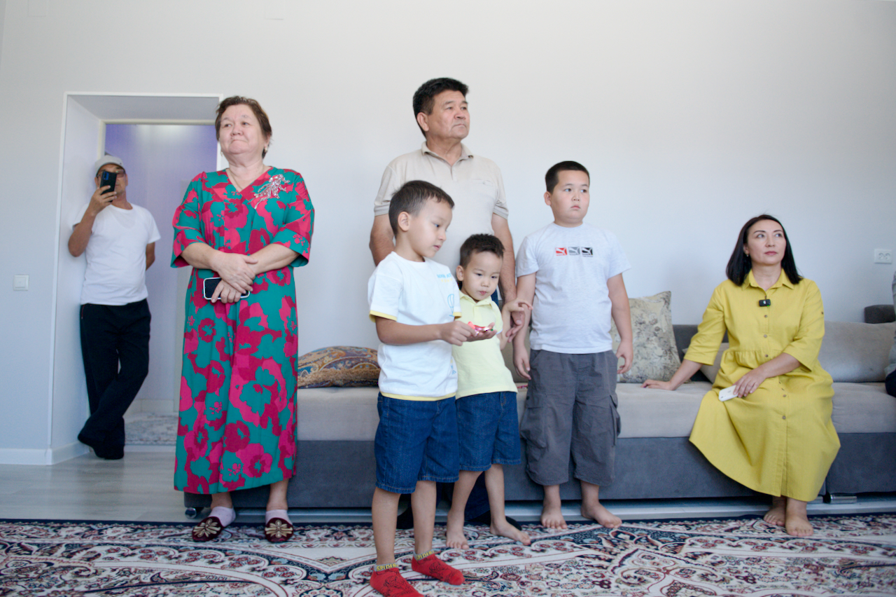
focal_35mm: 24
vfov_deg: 53.1
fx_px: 597
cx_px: 448
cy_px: 298
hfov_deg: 73.8
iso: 1000
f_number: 2.8
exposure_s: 1/400
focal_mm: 24
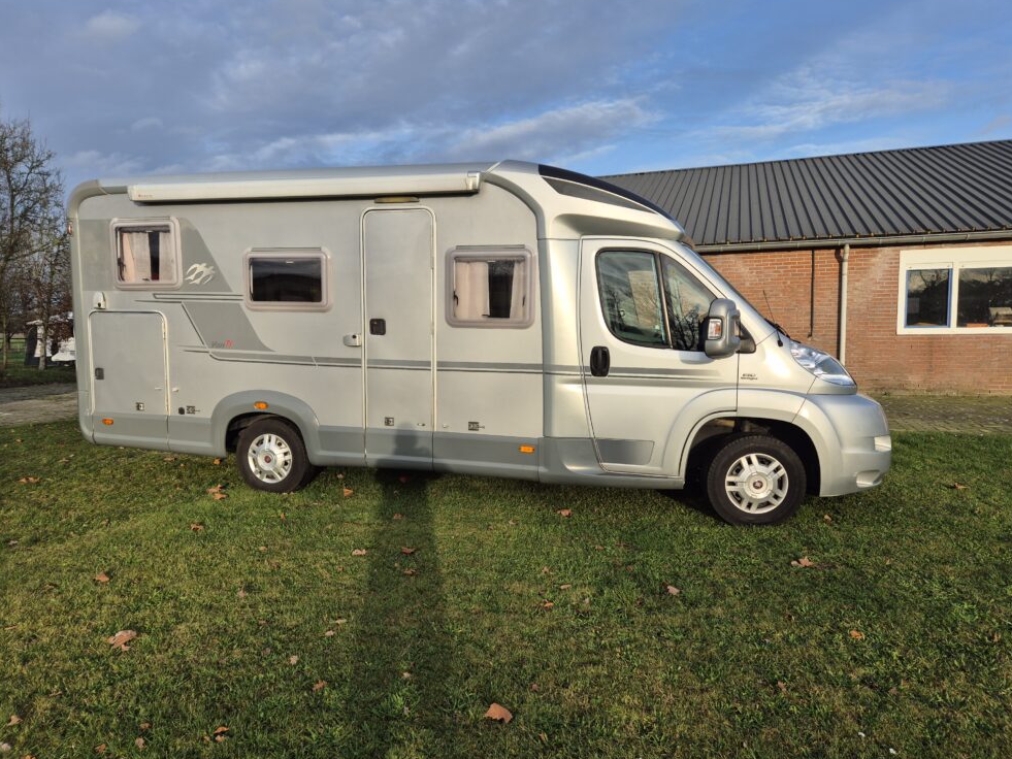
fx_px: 702
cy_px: 382
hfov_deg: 71.6
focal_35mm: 24
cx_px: 493
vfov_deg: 56.8
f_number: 1.8
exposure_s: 1/1272
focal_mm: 5.4
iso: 25
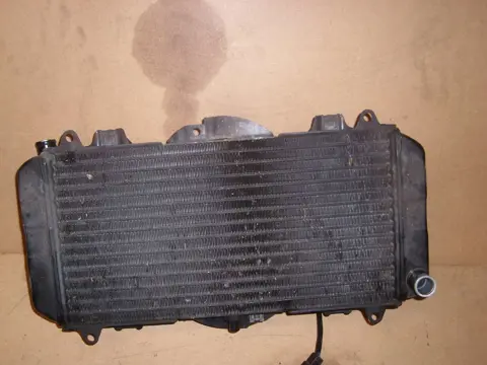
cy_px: 182
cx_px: 244
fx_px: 492
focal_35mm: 35
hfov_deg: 52.6
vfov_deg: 40.7
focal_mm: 5.8
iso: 50
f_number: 2.8
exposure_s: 1/30
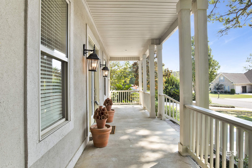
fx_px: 147
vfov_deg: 59.5
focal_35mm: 21
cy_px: 84
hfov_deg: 81.2
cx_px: 126
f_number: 11
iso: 200
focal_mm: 21
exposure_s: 1/50
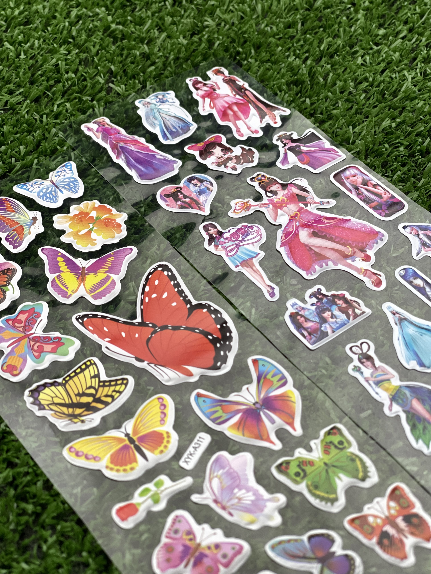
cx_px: 216
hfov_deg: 22.9
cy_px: 287
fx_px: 1062
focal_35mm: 64
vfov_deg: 30.3
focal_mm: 7.5
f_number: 2.2
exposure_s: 1/100
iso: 100
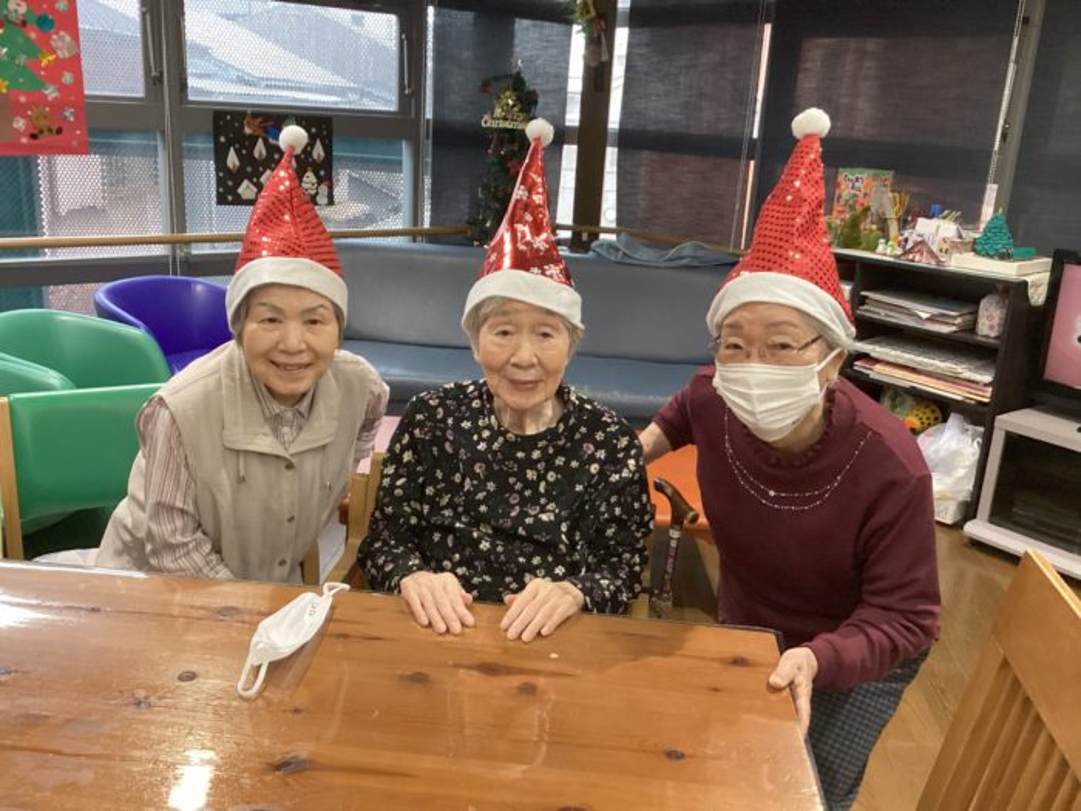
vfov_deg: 45.4
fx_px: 968
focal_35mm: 31
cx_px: 540
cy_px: 406
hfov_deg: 58.4
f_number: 2.4
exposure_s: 1/60
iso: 250
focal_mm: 3.3
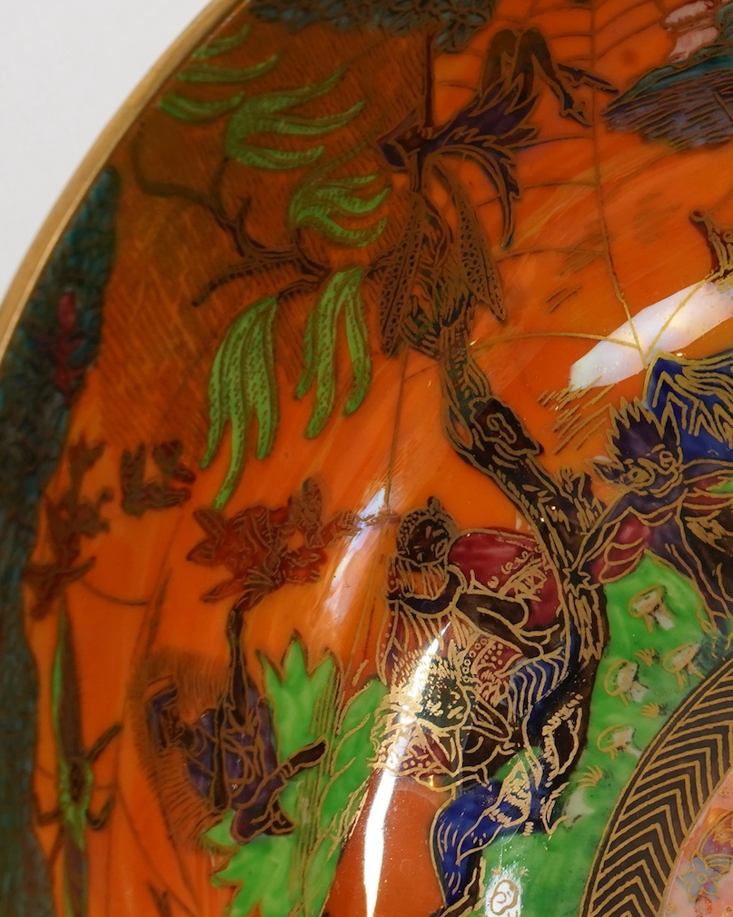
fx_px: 7269
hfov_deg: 5.7
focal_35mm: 268
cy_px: 238
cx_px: 1049
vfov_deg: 7.2
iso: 1250
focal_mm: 105
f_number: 13
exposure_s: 1/125
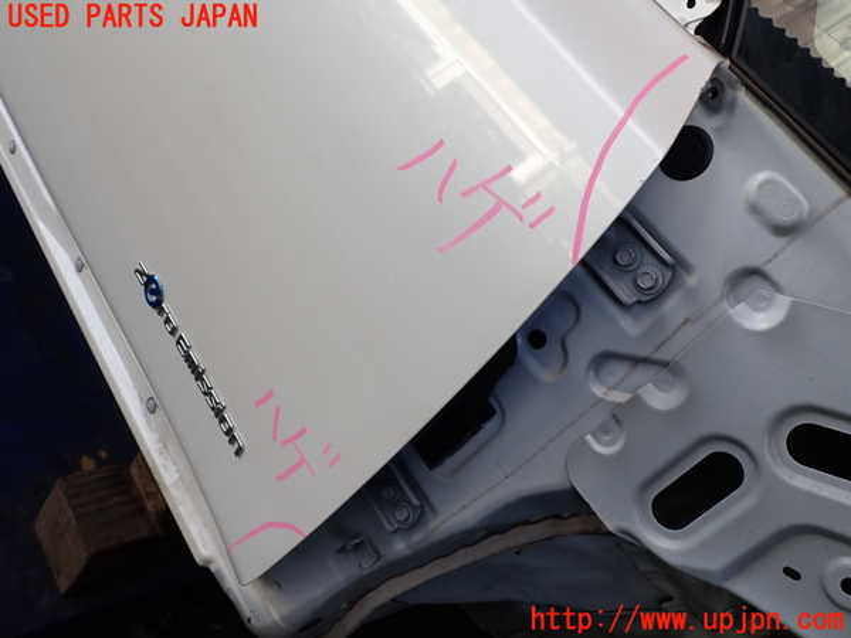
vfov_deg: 46.8
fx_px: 738
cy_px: 319
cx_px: 426
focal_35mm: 30
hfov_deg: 60.0
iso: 100
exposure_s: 1/125
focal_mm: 5.4
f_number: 3.2
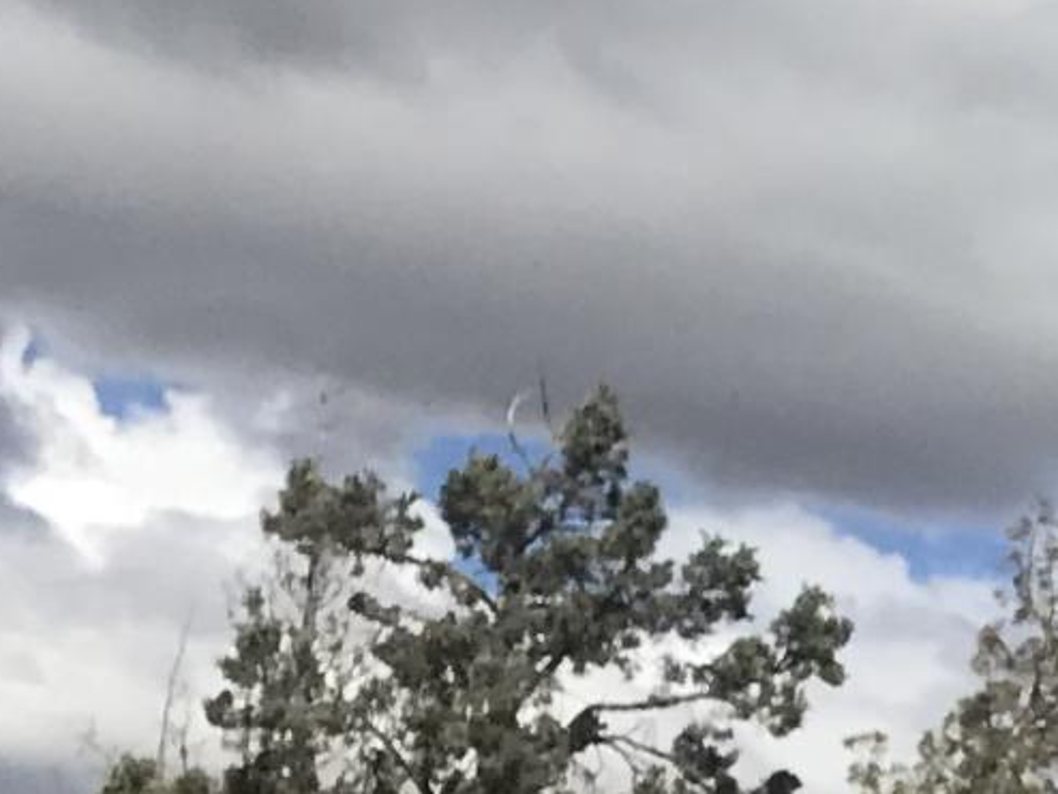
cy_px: 1338
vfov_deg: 8.5
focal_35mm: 170
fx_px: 5198
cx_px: 3043
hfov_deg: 9.4
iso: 20
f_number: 1.8
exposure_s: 1/4808
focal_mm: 3.99
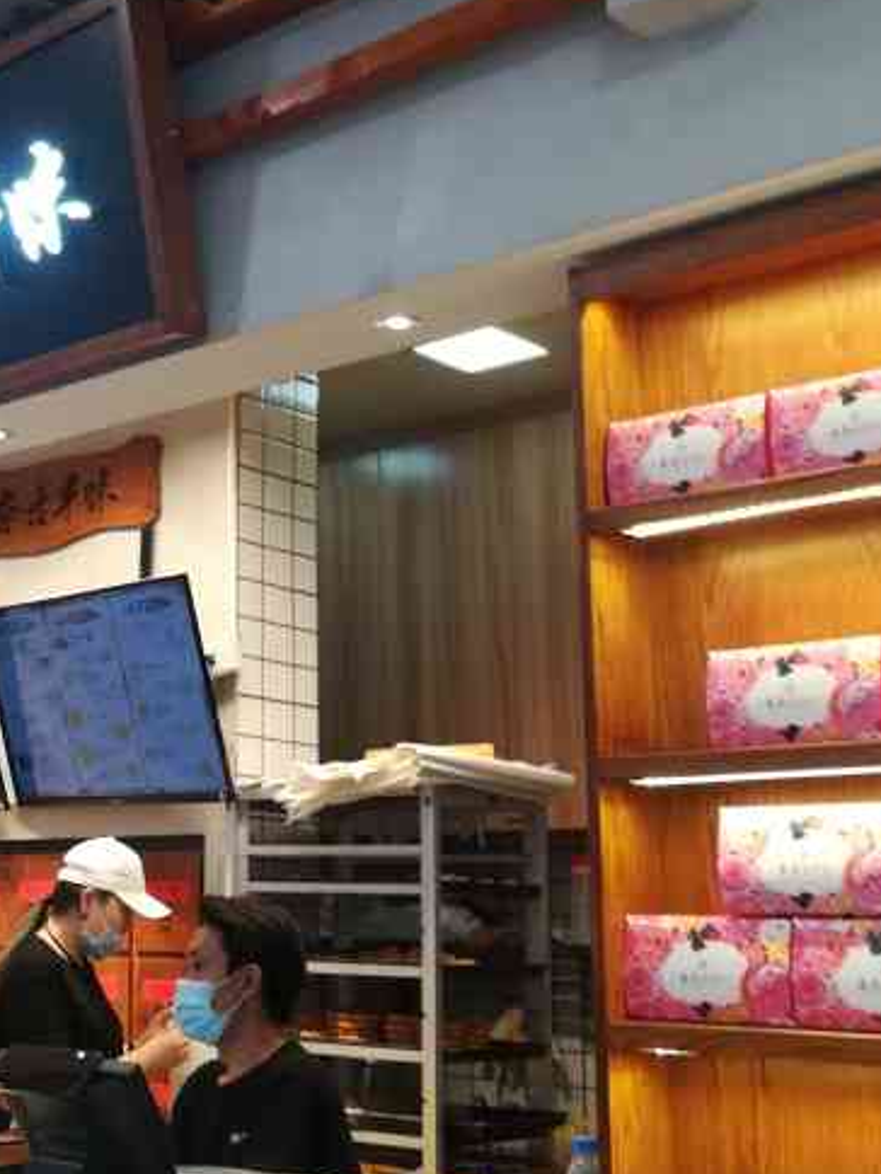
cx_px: 140
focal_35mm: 50
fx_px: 1696
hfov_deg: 28.3
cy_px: 473
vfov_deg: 38.0
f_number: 2.2
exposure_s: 1/33.3
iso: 80
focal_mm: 3.83
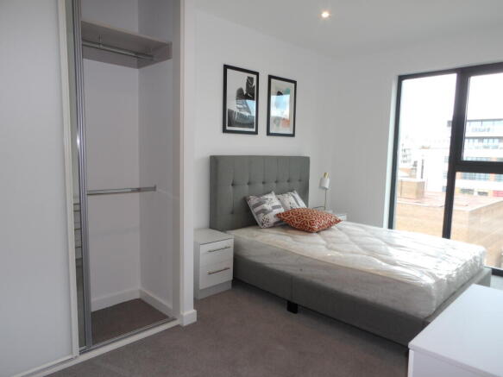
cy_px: 188
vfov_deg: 56.8
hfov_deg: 71.6
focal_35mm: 24
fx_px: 349
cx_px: 252
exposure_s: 1/33
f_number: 4.1
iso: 100
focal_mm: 4.3
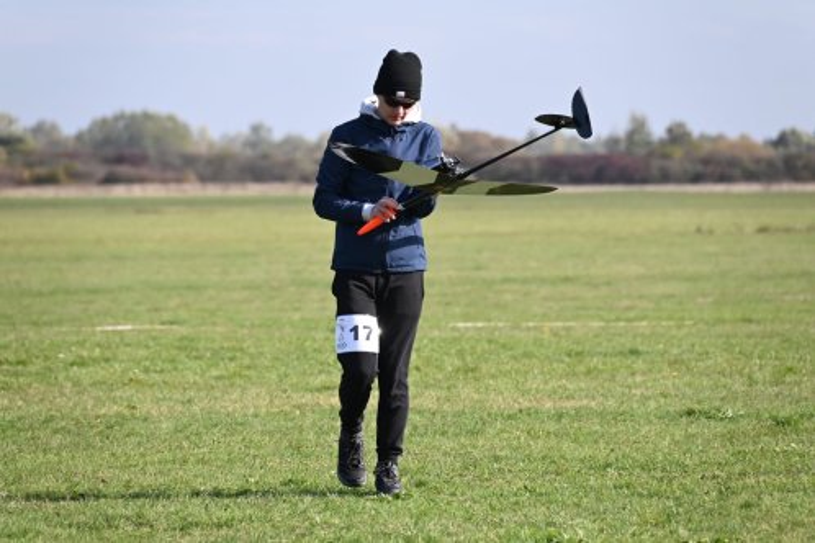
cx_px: 408
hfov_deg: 6.9
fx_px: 6791
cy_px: 272
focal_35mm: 300
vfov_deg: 4.6
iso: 800
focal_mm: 200
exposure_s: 1/2500
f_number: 6.3
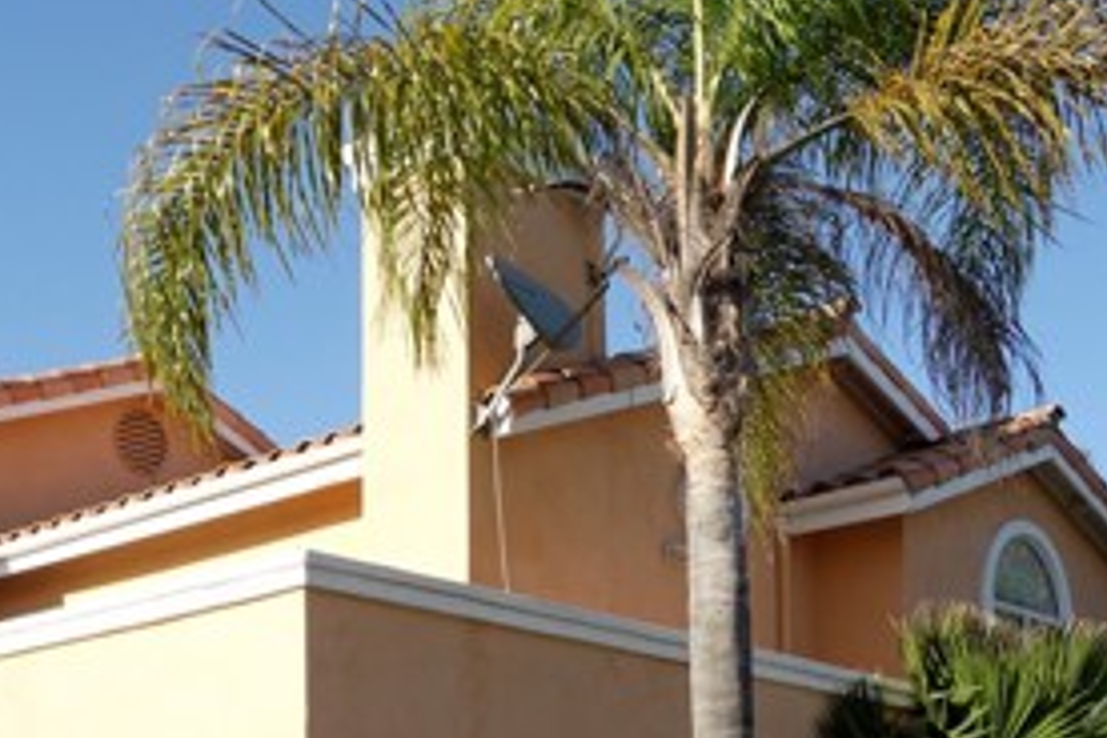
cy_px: 792
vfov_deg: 20.1
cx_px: 293
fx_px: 1999
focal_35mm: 65
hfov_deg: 30.5
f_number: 4
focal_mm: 10.4
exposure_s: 1/2000
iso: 400
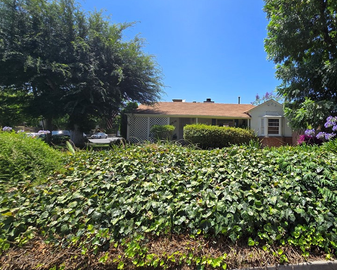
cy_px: 128
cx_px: 217
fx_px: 179
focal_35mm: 18
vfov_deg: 73.7
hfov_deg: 84.2
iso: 50
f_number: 2.2
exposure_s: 1/1480
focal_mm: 2.2
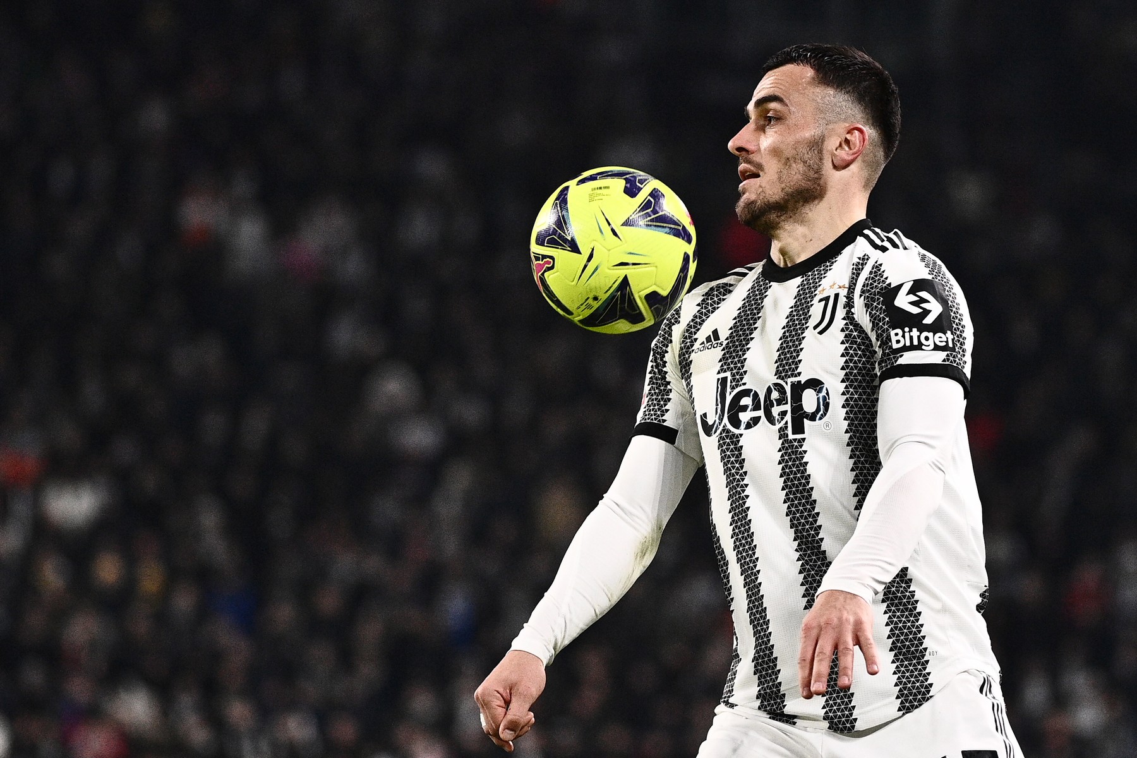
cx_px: 568
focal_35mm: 200
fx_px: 6316
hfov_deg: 10.3
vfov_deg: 6.9
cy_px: 379
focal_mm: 200
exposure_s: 1/1600
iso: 2000
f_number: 4
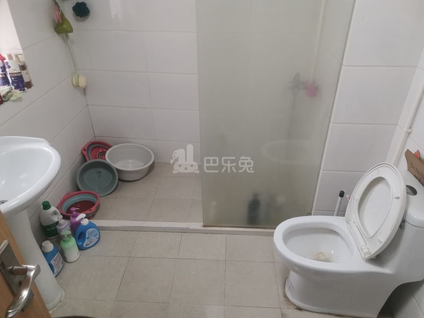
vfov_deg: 53.1
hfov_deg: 67.3
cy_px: 159
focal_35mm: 26
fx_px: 318
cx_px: 212
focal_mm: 4.75
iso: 250
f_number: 1.8
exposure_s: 1/50
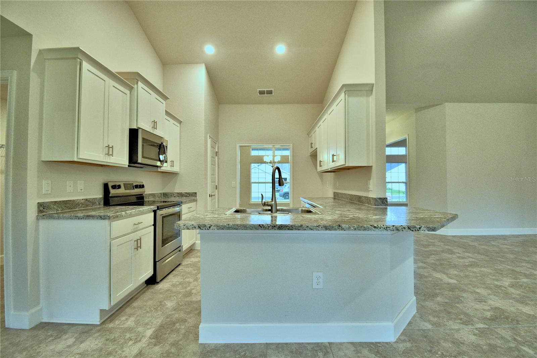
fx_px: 224
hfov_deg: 100.4
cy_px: 179
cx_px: 268
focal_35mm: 15
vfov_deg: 77.3
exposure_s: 1/50
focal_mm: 10
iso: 400
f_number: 4.5
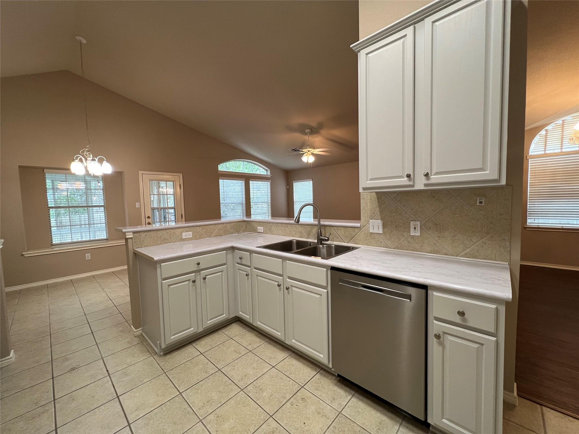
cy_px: 217
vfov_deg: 89.9
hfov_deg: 106.2
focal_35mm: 13
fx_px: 217
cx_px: 290
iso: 125
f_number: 1.8
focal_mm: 1.57
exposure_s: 1/60
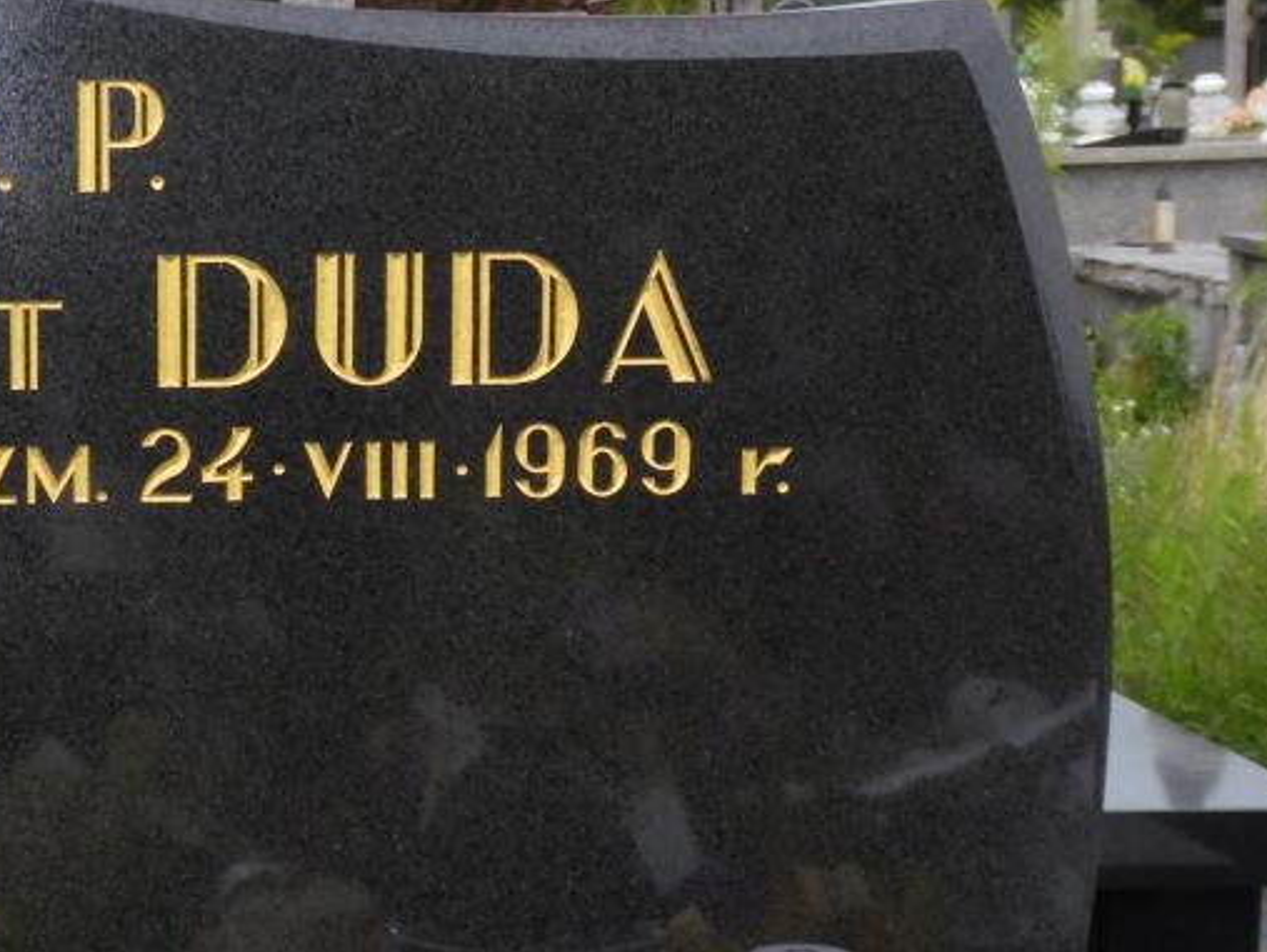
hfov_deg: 17.5
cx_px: 125
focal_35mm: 111
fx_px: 4066
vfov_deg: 13.3
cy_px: 795
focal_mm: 9.8
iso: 320
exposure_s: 1/125
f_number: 4.9
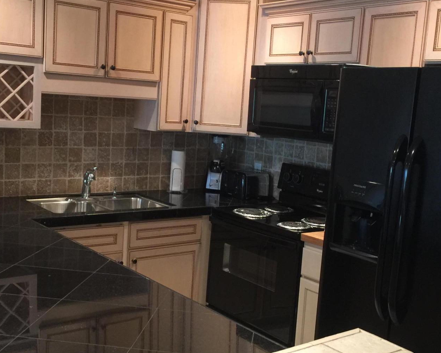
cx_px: 212
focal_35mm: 45
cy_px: 182
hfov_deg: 41.2
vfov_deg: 33.4
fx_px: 587
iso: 125
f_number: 2.2
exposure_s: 1/15
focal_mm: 4.15
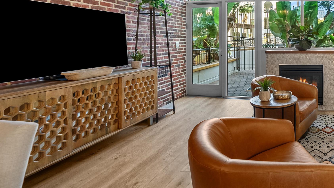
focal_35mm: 23
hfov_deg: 64.4
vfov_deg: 47.2
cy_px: 42
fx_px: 204
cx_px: 305
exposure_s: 1.6
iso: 125
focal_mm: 12
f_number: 6.3
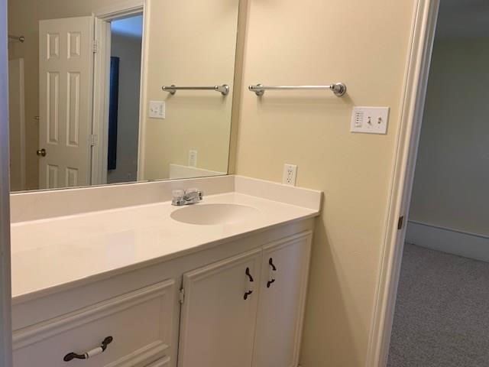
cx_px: 244
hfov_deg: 67.3
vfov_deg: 53.1
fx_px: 367
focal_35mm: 26
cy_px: 184
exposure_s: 1/120
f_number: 1.8
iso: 80
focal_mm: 4.25
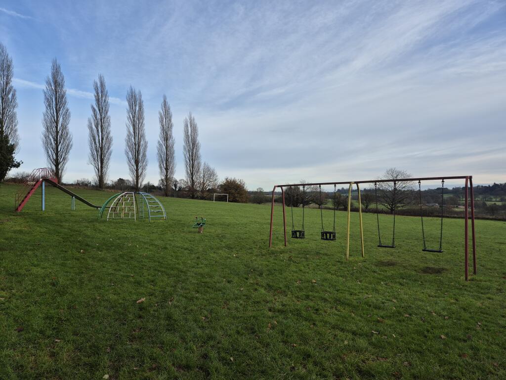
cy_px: 190
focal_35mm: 23
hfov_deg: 73.9
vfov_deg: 58.9
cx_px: 253
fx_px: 336
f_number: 1.8
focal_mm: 5.4
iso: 25
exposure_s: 1/918
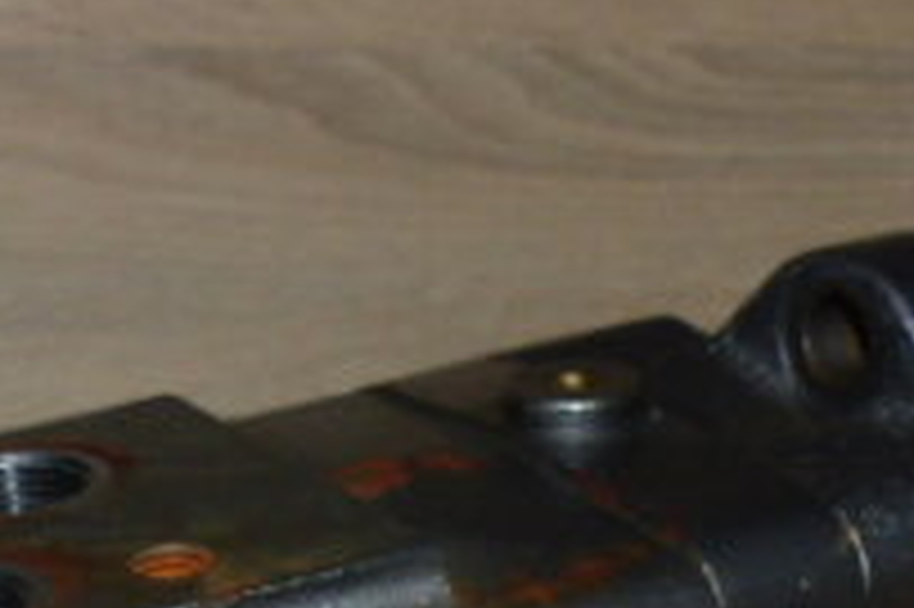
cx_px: 324
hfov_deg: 25.3
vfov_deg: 16.1
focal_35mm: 80
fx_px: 2029
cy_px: 797
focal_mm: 4.5
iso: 200
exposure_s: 1/125
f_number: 2.8
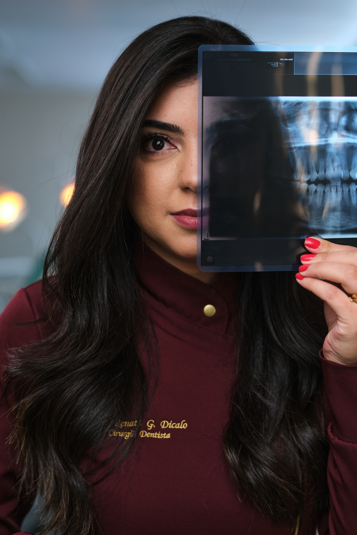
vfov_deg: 27.0
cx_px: 178
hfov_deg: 18.2
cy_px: 268
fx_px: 1116
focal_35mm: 75
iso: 320
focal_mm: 50
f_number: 2.5
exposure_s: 1/160
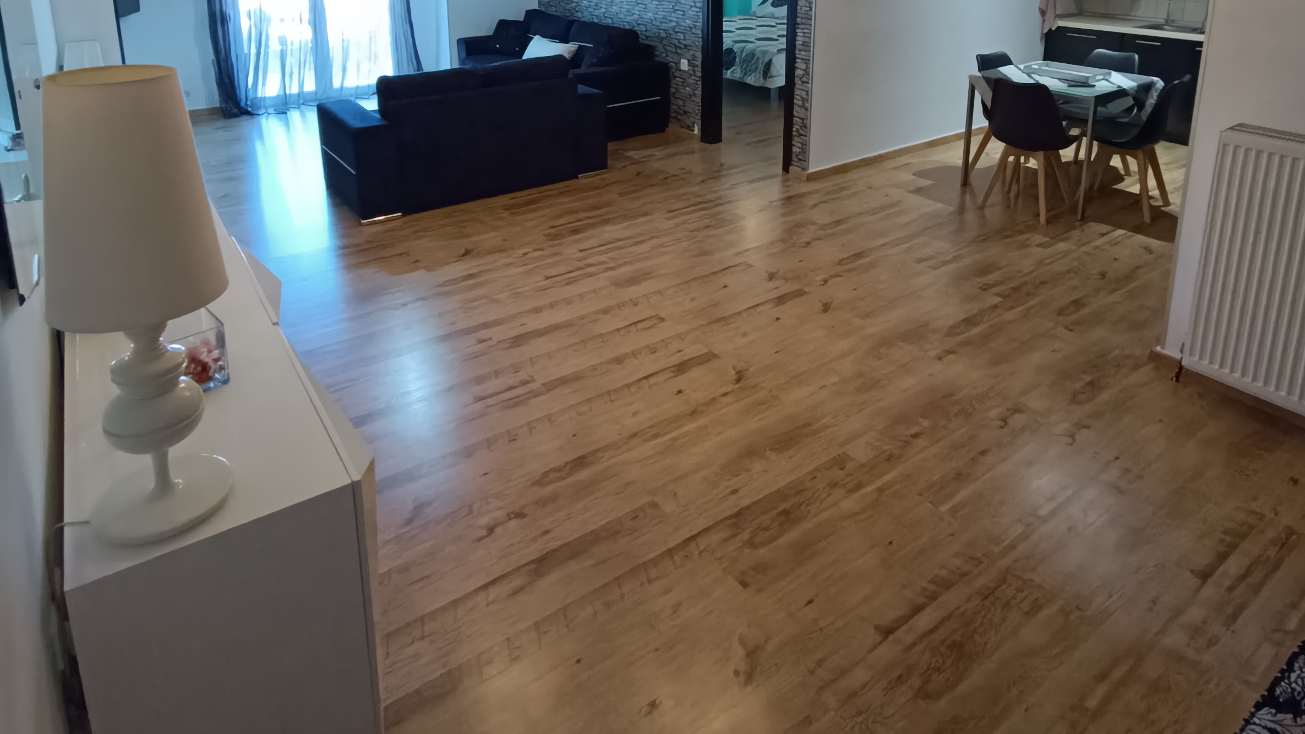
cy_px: 114
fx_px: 831
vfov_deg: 44.6
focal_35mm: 24
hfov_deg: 76.3
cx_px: 656
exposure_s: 1/50
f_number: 2.2
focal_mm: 1.66
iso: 949
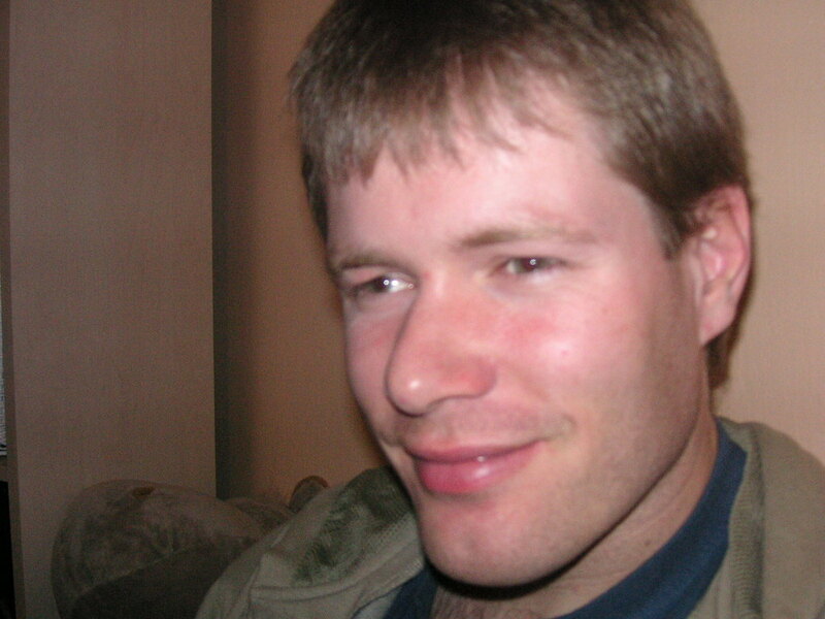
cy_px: 310
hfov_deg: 42.9
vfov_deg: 32.9
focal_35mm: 44
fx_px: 1049
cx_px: 412
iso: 160
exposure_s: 1/45
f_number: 3.1
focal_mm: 7.3
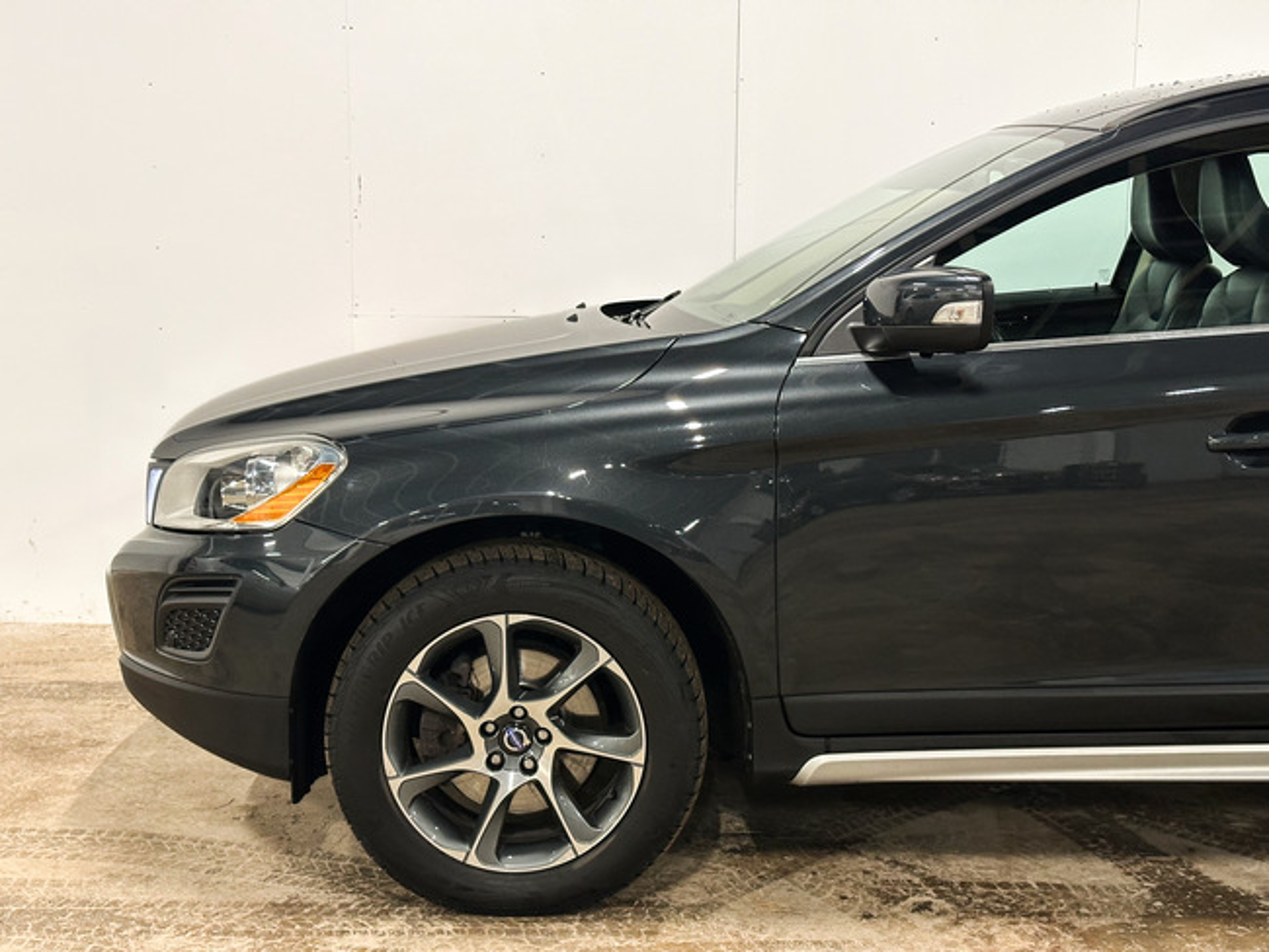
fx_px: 1760
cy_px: 476
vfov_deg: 30.3
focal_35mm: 48
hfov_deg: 39.6
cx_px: 634
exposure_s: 1/50
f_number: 1.8
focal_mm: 6.86
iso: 250
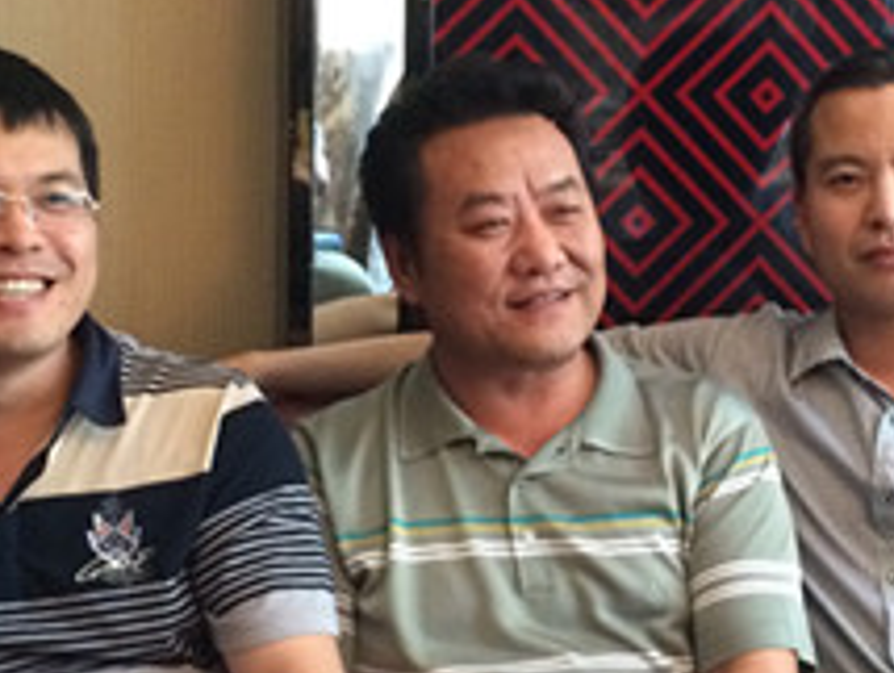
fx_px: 2172
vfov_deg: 17.6
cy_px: 305
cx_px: 602
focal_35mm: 84
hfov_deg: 23.2
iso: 320
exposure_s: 1/15
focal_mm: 4.12
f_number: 2.2
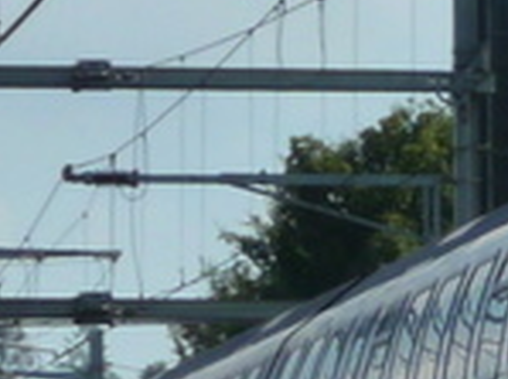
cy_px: 488
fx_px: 13893
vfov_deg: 1.6
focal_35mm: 949
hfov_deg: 2.1
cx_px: 989
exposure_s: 1/500
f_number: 4.8
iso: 160
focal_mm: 24.1
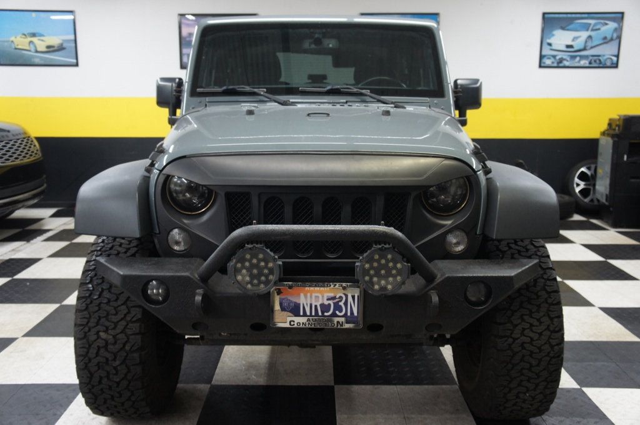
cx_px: 320
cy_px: 212
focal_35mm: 34
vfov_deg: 38.3
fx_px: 613
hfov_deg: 55.1
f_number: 4
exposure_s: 1/40
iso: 640
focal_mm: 23
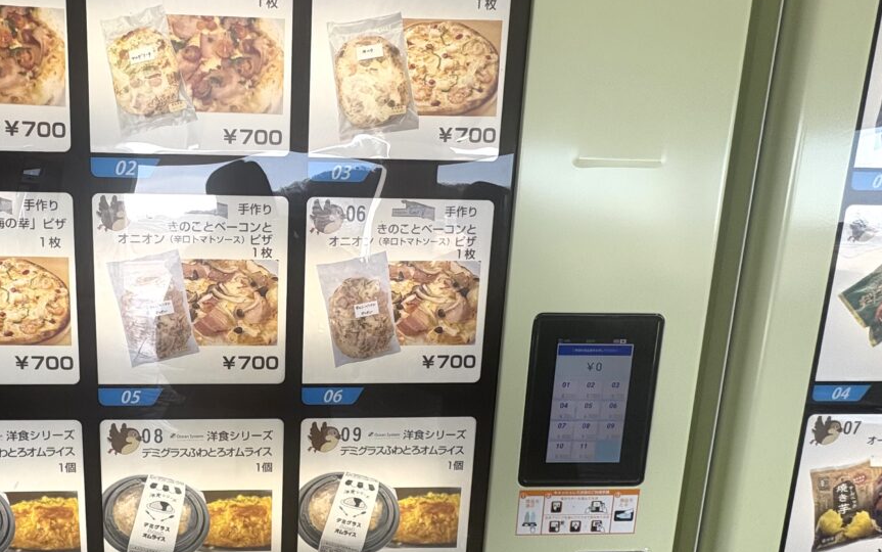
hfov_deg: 75.8
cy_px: 302
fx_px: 529
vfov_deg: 55.0
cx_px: 261
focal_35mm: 22
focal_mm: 2.22
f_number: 2.2
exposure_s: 1/488
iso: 80
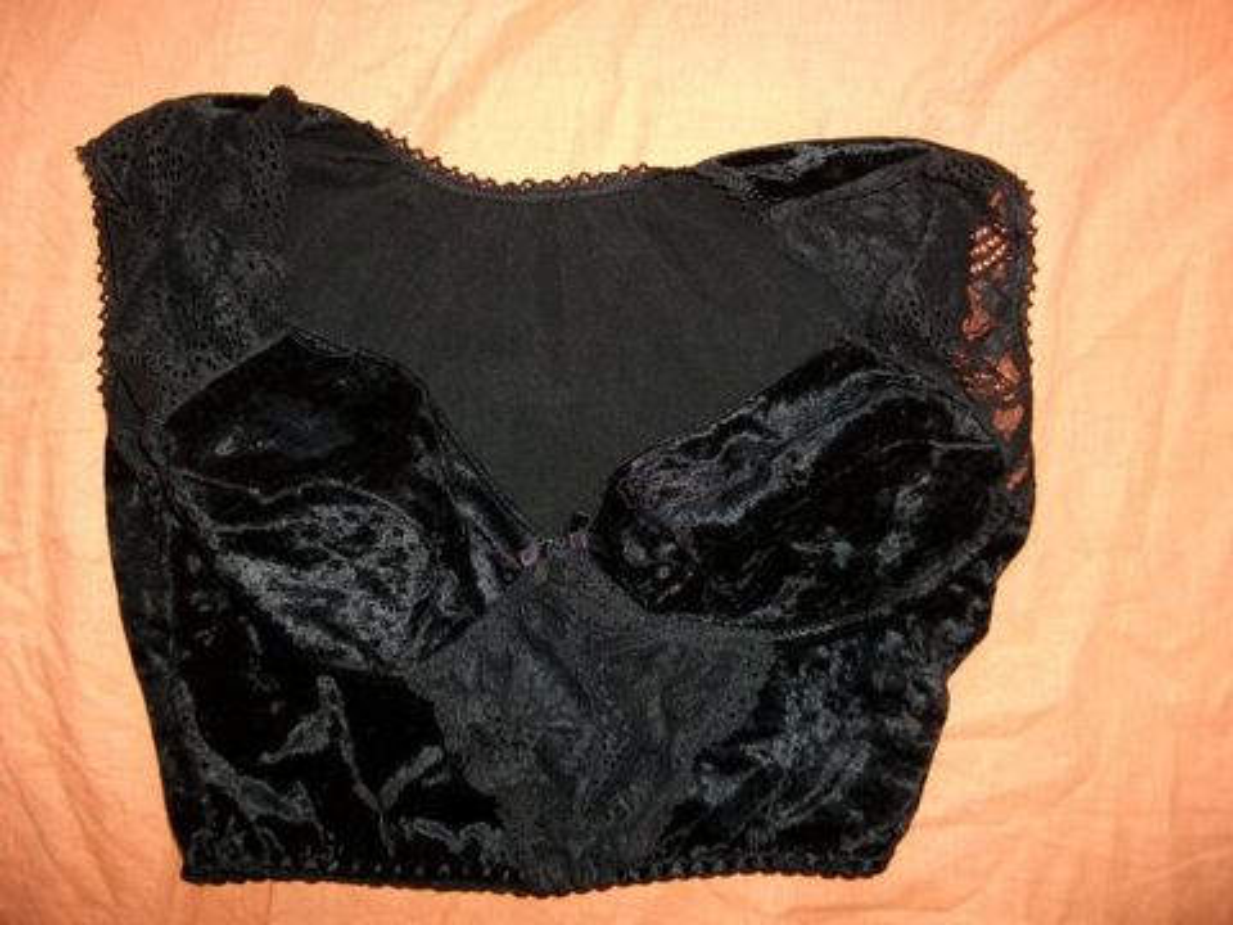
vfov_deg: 44.2
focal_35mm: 32
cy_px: 462
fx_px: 1140
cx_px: 616
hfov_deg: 56.8
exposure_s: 1/40
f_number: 2.9
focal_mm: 5.7
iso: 80
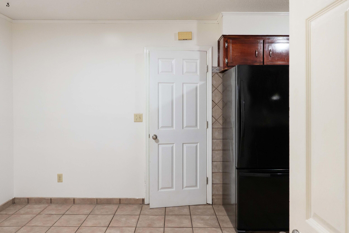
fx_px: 242
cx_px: 174
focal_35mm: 25
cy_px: 116
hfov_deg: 71.5
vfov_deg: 51.3
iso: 640
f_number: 8
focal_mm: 17
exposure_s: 1/5
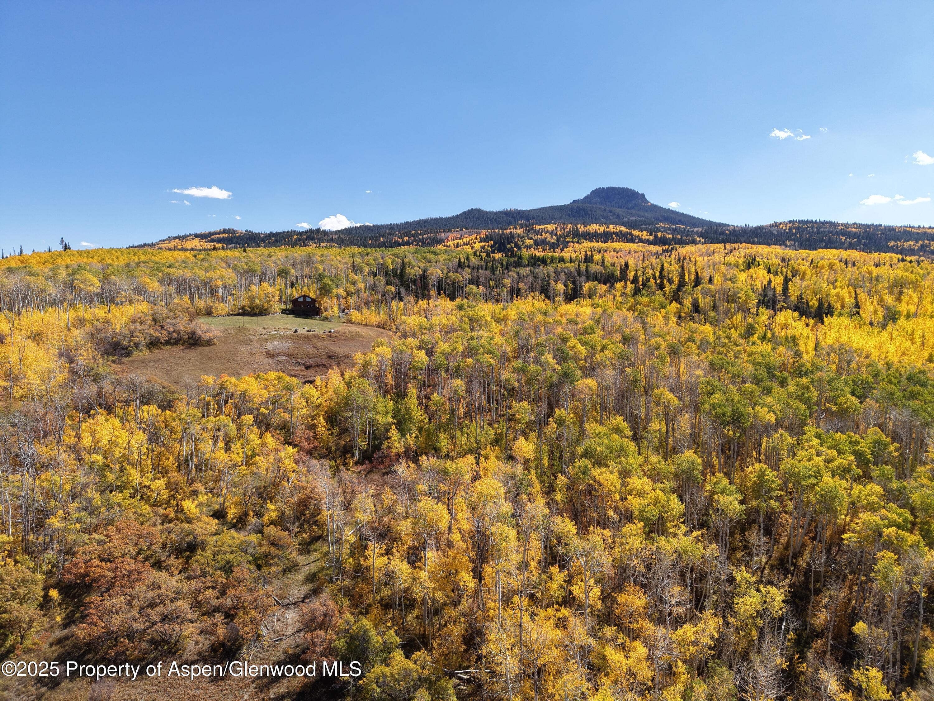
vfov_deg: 56.8
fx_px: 648
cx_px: 467
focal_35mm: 24
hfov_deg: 71.6
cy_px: 350
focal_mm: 8.67
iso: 150
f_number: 1.8
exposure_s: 1/2500
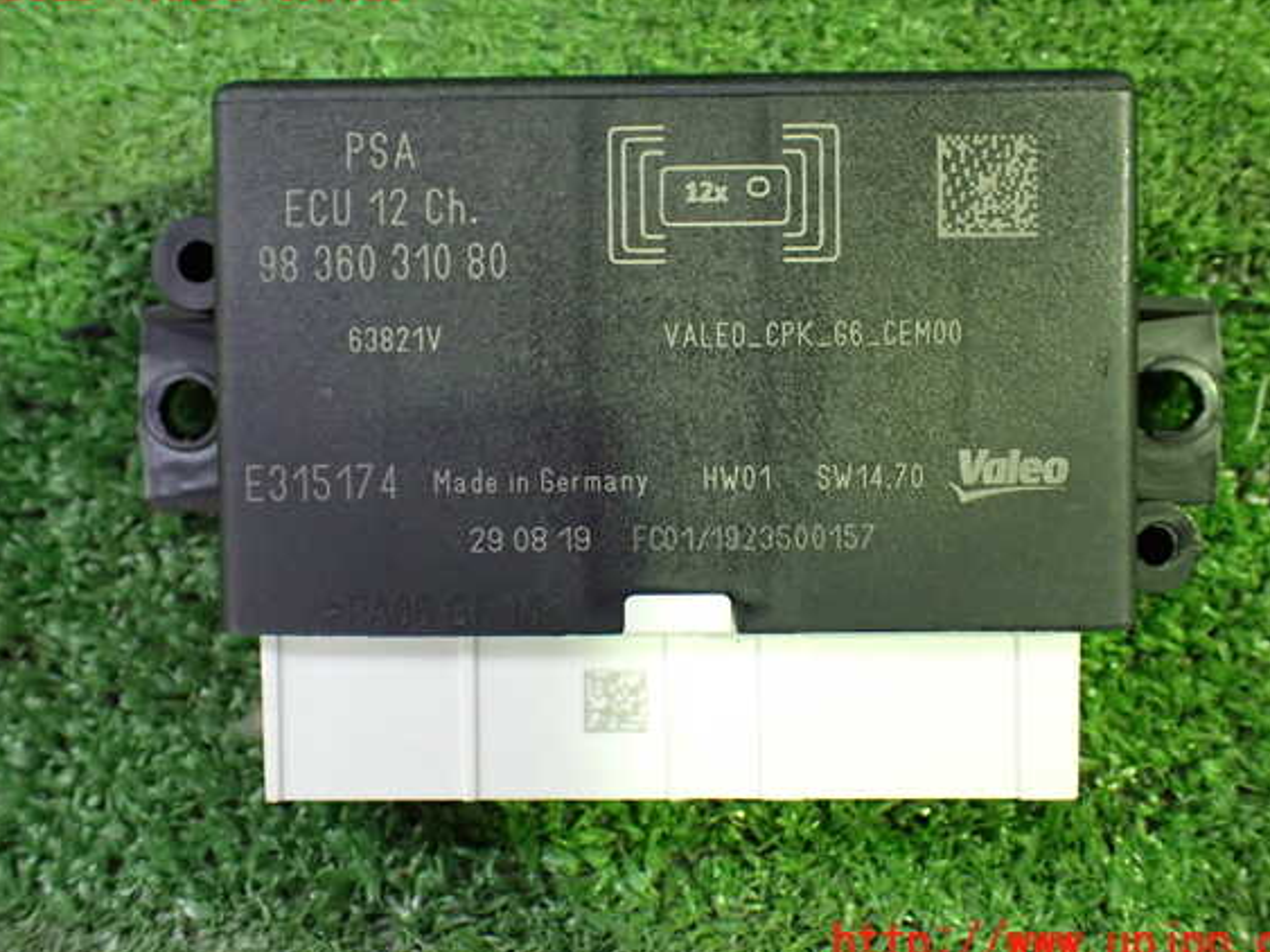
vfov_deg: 44.1
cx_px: 665
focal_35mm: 32
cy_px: 465
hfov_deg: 56.8
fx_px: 1174
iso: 800
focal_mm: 5.4
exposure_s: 1/40
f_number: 2.3
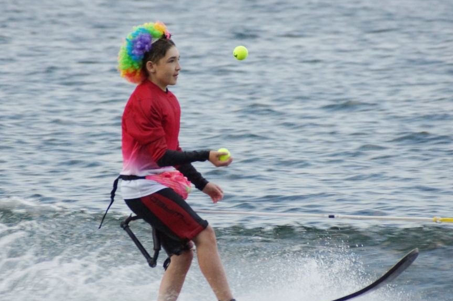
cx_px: 204
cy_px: 170
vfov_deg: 3.8
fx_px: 4603
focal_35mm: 366
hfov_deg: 5.6
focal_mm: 210
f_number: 6.3
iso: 1600
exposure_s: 1/320
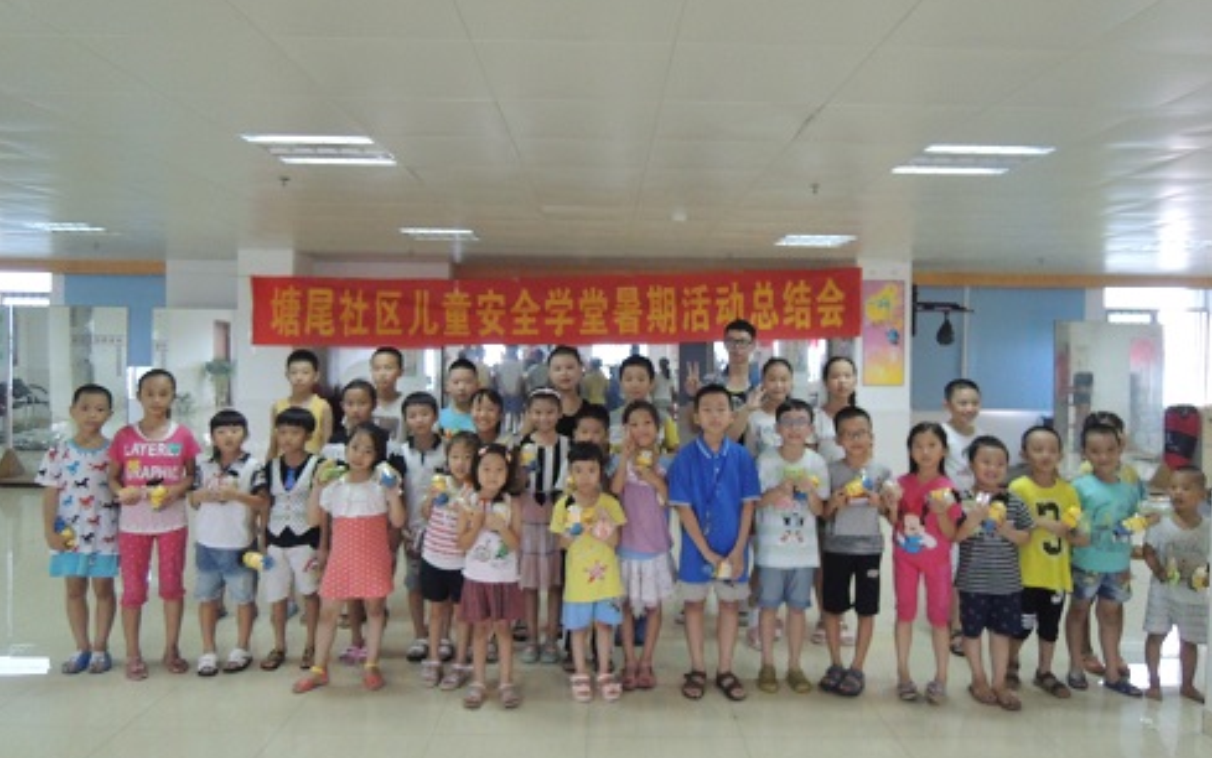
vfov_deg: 47.6
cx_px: 610
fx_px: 859
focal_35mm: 26
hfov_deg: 70.4
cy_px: 368
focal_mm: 4.3
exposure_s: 1/60
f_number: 1.8
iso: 900
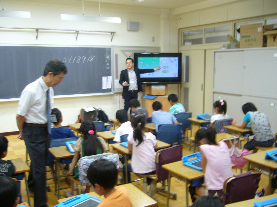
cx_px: 138
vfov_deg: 40.7
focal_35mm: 35
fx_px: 280
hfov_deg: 52.6
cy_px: 104
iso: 100
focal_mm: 5.8
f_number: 2.8
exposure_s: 1/20
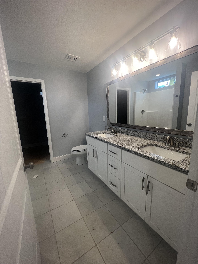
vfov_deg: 106.2
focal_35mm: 13
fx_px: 99
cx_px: 99
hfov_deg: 89.9
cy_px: 132
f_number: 1.8
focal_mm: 1.57
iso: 125
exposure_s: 1/120
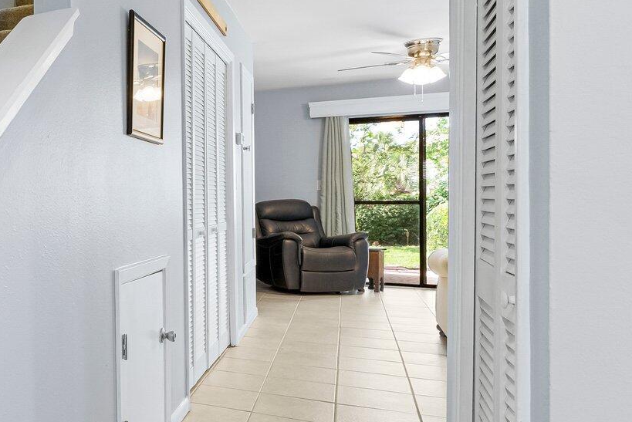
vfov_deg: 37.9
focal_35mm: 35
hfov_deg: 44.5
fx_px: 615
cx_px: -27
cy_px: 189
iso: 2500
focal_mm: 14
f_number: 8
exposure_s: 1/8
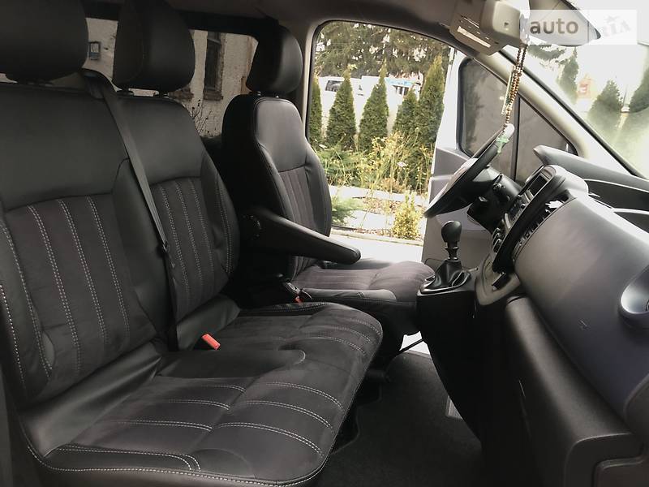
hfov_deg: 63.4
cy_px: 244
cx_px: 324
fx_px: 525
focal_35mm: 28
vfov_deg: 49.7
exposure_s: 1/5
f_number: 1.8
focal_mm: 4
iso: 100
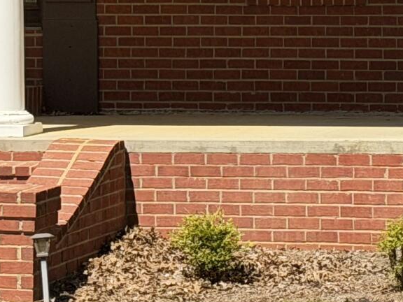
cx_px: 180
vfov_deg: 5.8
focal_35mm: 250
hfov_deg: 7.9
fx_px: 2911
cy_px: -226
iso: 80
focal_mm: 6.76
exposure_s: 1/3891
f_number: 1.78
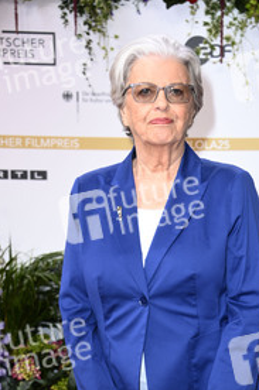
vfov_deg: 17.2
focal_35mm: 119
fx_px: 1289
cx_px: 173
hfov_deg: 11.5
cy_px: 281
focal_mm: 82
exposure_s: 1/250
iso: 640
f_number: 5.6
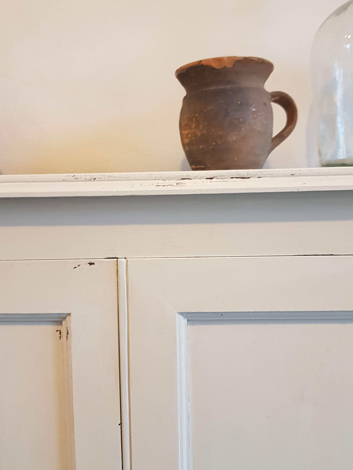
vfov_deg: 67.3
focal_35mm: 26
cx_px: 176
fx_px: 354
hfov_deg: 53.1
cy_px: 235
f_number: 1.7
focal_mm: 4.2
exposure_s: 1/33
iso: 160
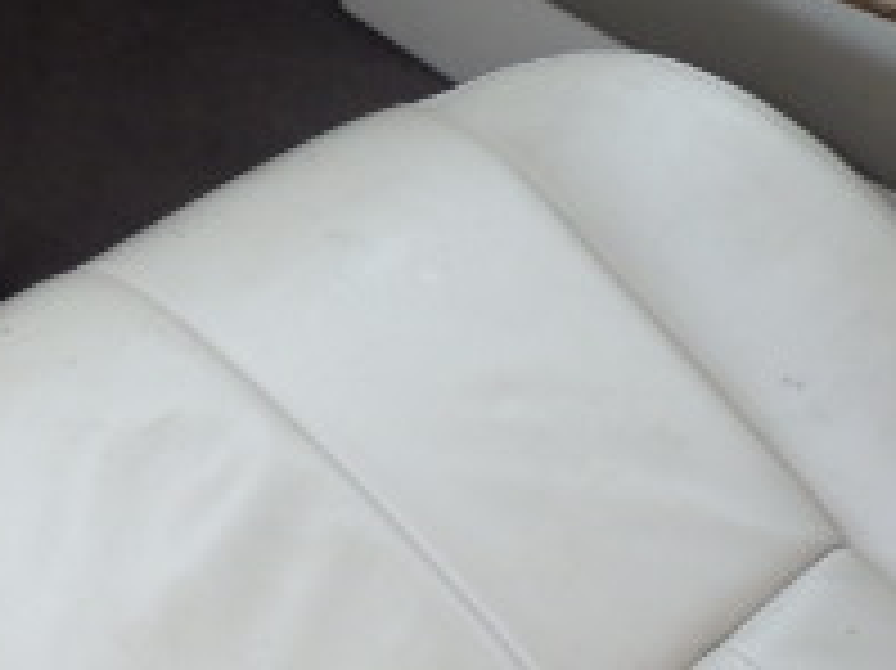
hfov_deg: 21.8
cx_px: 437
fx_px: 2328
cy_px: -85
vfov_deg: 15.9
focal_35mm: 90
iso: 200
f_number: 3.9
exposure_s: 1/50
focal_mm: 5
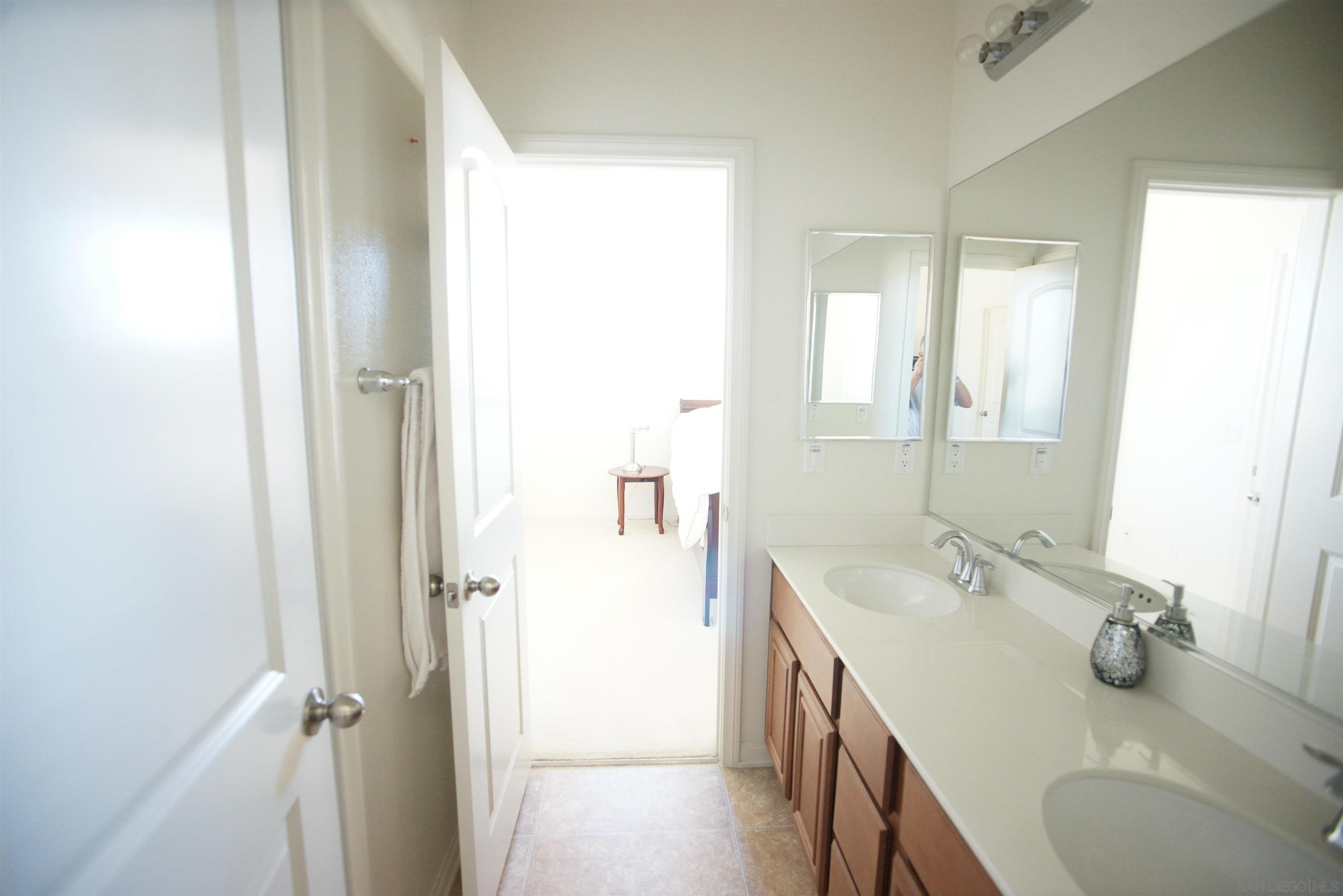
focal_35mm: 16
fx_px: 597
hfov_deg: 96.7
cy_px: 448
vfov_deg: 73.8
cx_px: 672
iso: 800
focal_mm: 16
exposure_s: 1/15
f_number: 2.8
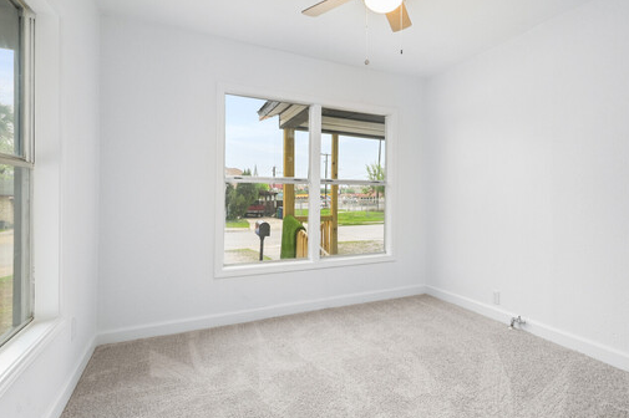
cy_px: 190
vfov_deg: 64.4
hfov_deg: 86.0
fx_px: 332
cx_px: 374
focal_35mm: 19
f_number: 7.1
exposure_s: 1/25
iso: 640
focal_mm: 10
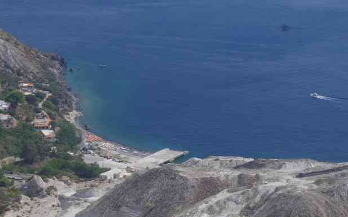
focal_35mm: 124
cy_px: 178
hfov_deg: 16.7
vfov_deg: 10.5
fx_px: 1176
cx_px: 259
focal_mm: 50
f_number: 11
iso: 200
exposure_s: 1/125
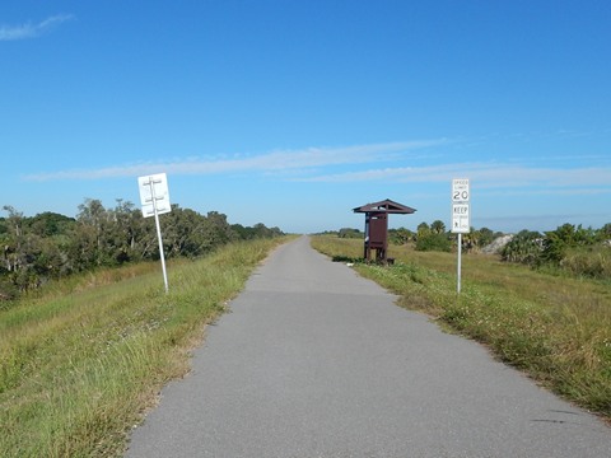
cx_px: 306
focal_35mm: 24
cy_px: 229
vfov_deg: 56.8
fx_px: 424
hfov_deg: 71.6
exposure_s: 1/400
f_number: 8.2
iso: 125
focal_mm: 4.3
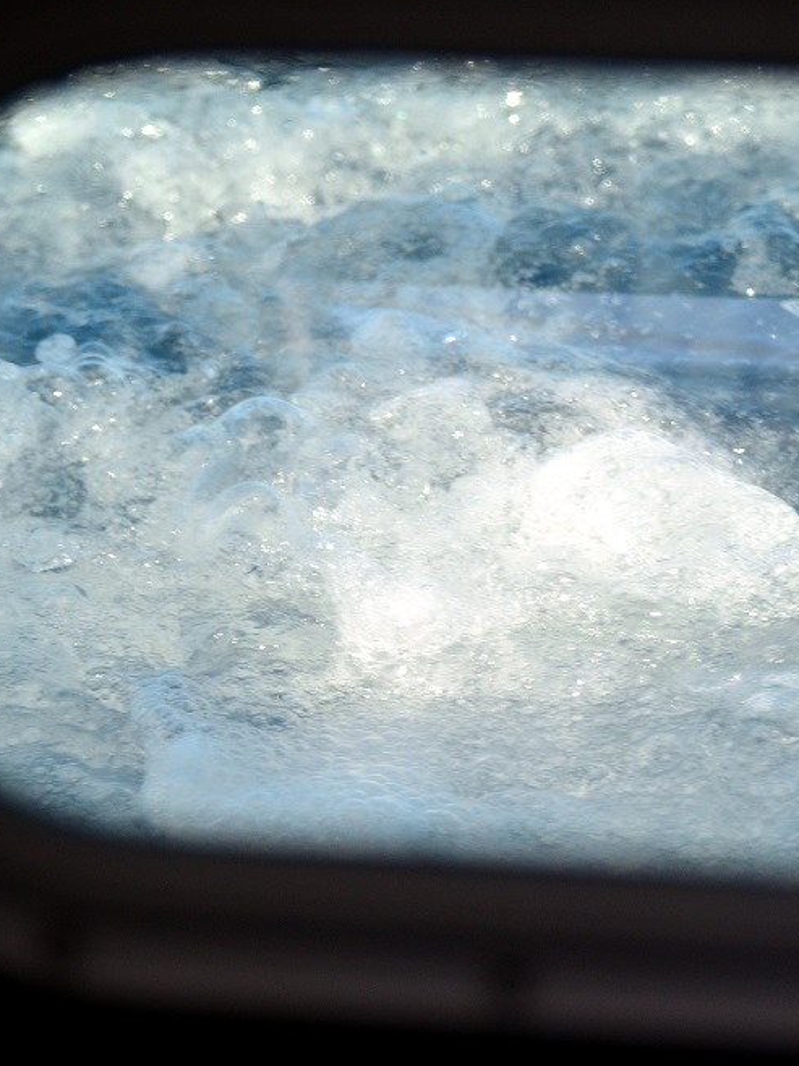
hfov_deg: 9.7
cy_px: 532
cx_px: 709
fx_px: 4712
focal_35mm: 153
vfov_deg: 12.9
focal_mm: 70
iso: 640
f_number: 4.5
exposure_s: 1/2000
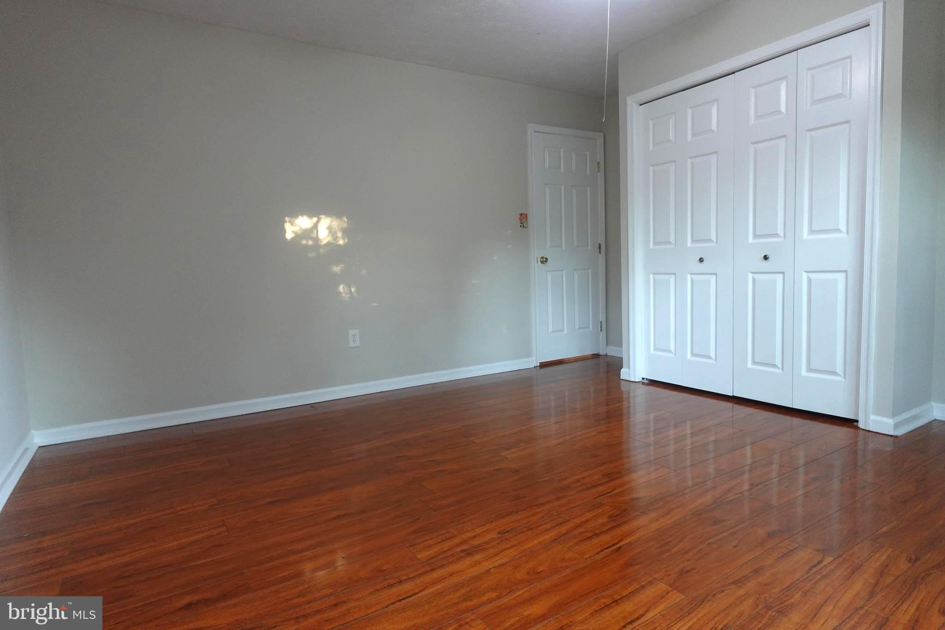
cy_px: 315
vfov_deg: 61.9
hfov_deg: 84.0
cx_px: 472
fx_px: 525
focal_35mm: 20
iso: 400
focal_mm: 7.6
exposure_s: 1/80
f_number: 2
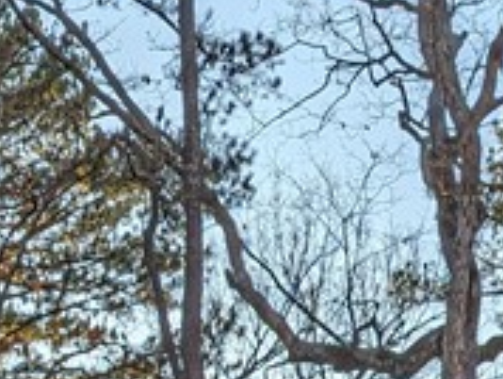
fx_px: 2008
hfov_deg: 14.3
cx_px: 292
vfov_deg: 9.1
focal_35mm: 138
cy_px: 1052
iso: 31
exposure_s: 1/392
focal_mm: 6.81
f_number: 1.85
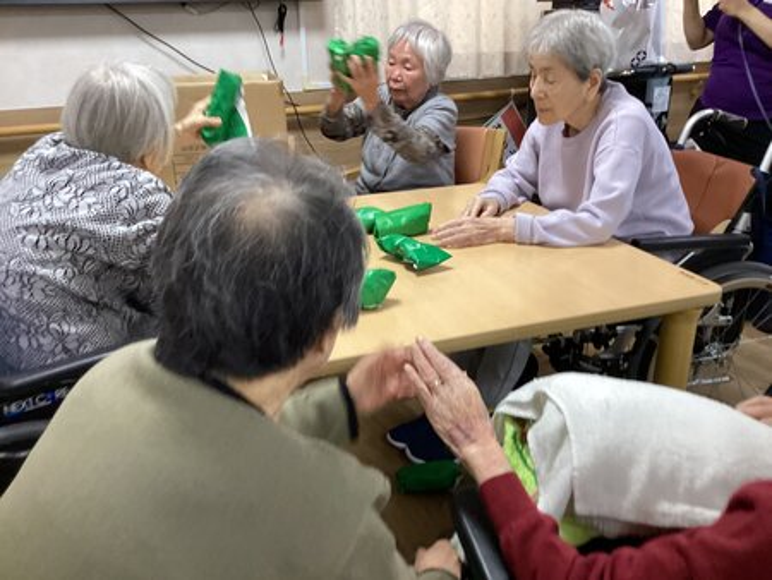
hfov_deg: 58.3
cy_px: 290
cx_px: 386
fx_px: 692
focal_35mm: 31
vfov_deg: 45.5
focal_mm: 3.3
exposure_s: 1/60
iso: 250
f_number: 2.4
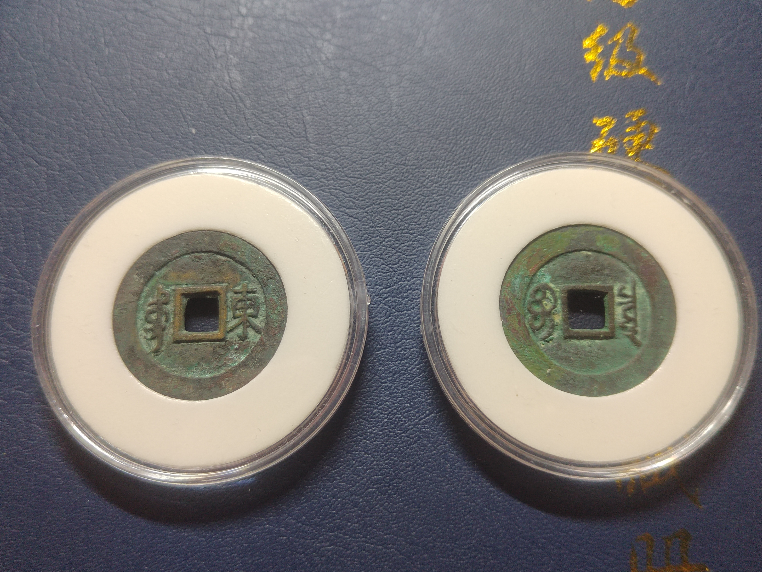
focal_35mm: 30
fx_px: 660
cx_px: 381
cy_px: 286
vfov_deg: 46.8
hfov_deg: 60.0
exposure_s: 1/120
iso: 2003
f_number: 1.9
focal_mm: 5.52
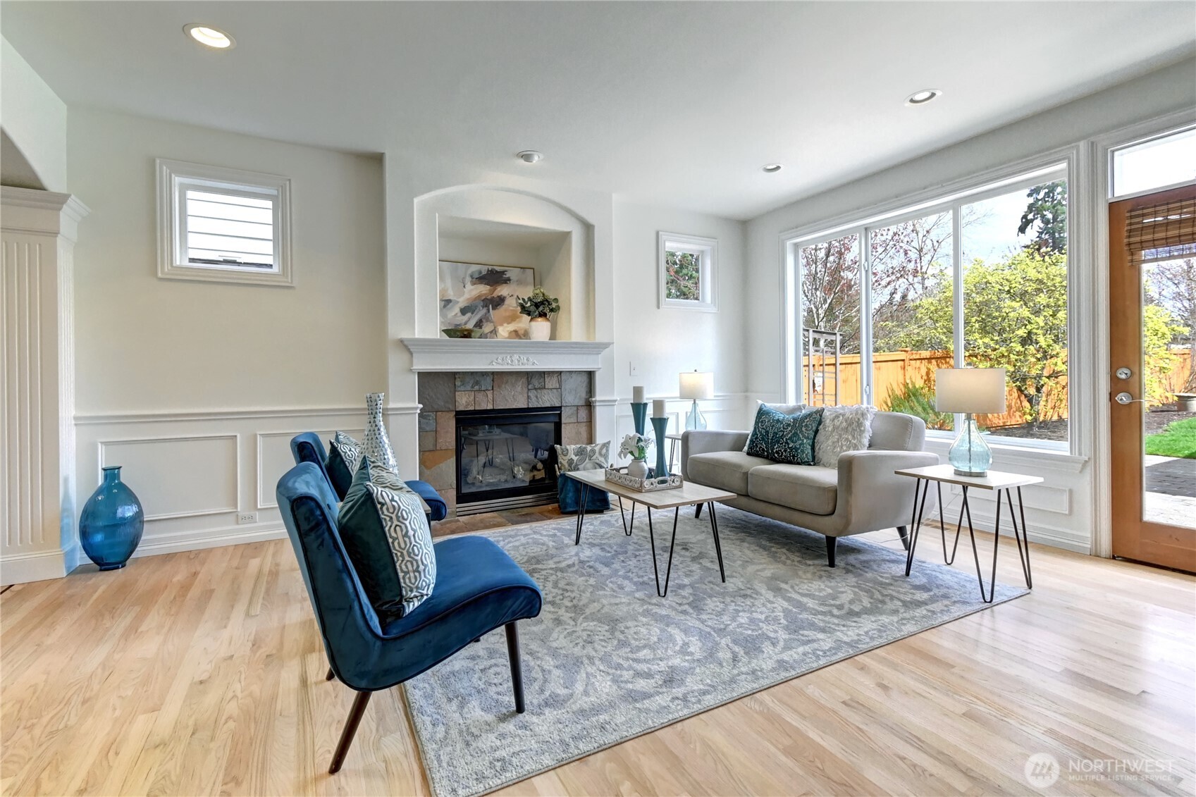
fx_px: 498
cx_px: 598
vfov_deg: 77.3
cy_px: 398
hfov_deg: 100.4
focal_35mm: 15
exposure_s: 1/25
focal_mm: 10
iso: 3200
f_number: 11
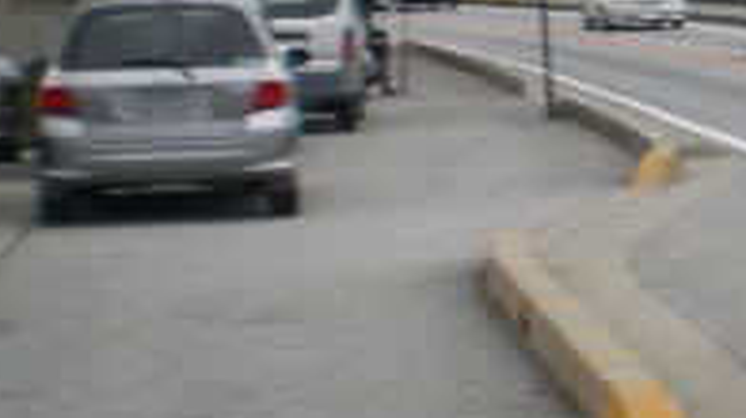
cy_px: 213
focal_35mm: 160
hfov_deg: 12.5
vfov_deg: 7.6
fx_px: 3163
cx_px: 1248
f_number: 4.6
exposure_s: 1/320
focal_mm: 6.3
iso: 50
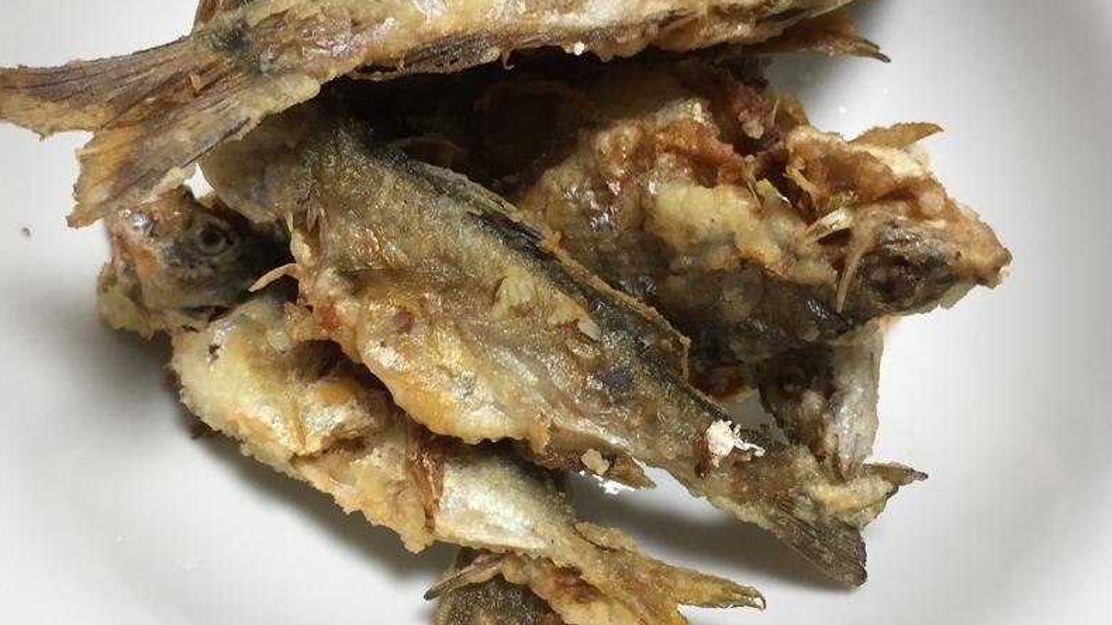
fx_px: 943
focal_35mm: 32
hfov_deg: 61.0
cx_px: 555
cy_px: 238
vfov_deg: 36.5
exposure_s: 1/33
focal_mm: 4.15
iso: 100
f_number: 2.2
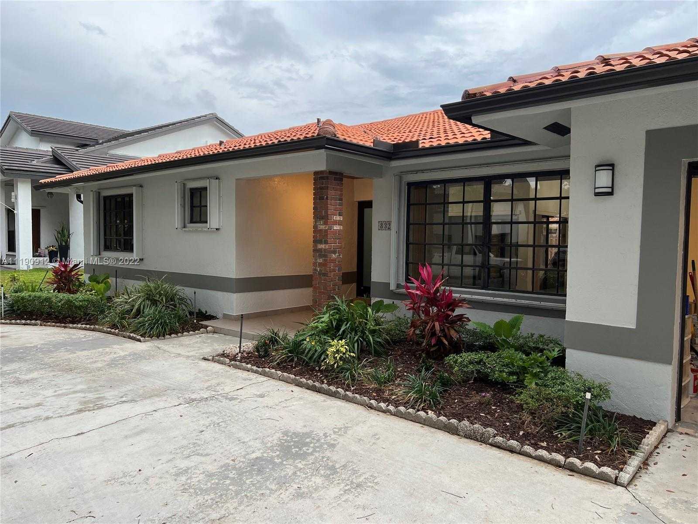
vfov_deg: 53.1
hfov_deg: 67.3
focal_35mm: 26
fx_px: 524
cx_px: 349
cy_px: 262
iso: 64
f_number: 1.5
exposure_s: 1/121
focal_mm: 5.7
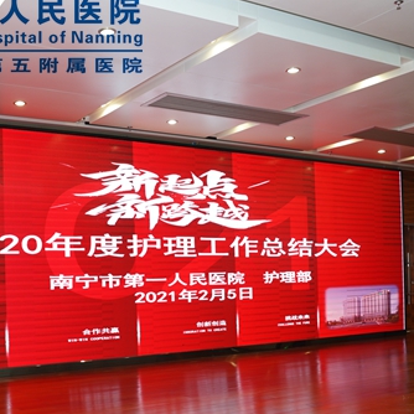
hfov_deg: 37.8
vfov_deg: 37.8
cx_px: 129
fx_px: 595
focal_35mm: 44
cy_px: 288
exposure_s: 1/80
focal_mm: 24
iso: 640
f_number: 3.5
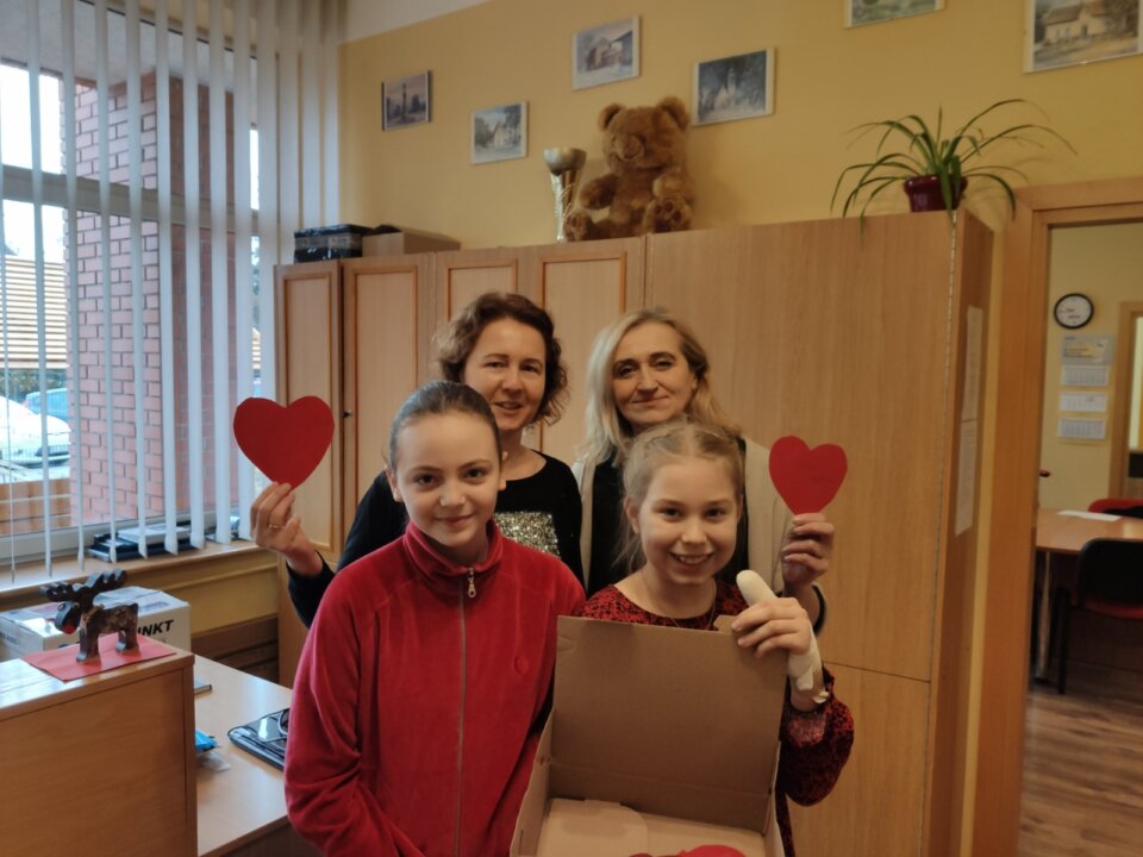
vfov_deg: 53.1
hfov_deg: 67.3
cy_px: 428
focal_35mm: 26
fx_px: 859
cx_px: 572
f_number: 1.75
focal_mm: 4.75
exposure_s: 1/100
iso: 214
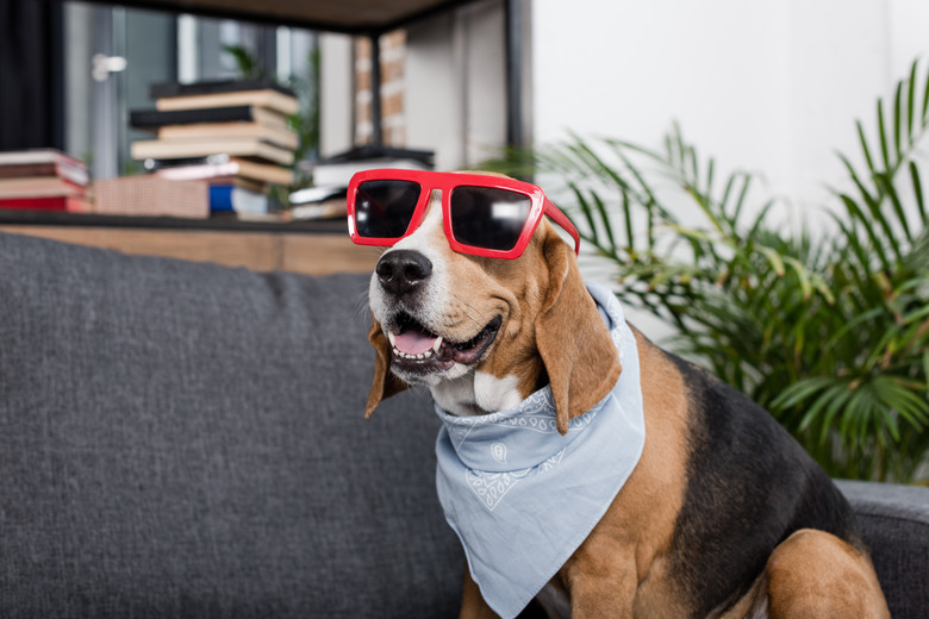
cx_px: 464
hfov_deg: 39.6
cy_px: 310
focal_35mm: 50
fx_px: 1290
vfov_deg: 27.0
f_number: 4.5
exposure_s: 1/250
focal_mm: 50
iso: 200
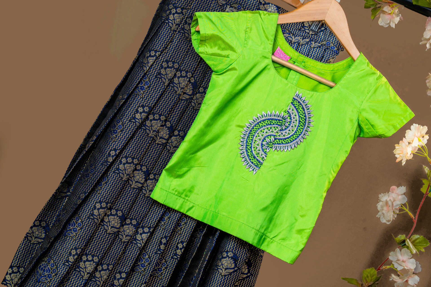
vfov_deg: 14.3
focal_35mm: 96
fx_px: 1149
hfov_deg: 21.2
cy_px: 144
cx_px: 216
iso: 50
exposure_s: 1/125
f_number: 9
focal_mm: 96
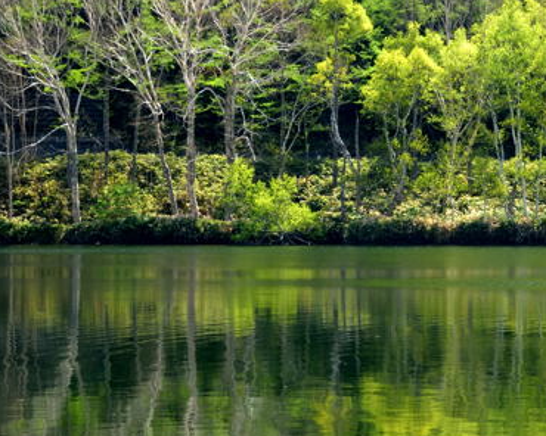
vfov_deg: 11.9
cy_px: 228
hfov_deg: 14.3
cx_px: 680
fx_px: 2101
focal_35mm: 130
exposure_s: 1/30
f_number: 11
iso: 200
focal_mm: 50
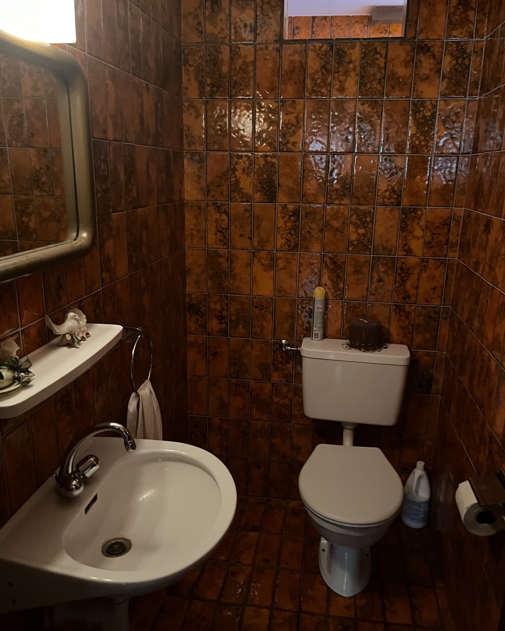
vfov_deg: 62.2
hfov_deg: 51.5
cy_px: 311
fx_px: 523
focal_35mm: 28
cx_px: 251
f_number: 1.6
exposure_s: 1/25
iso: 1000
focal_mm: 5.1
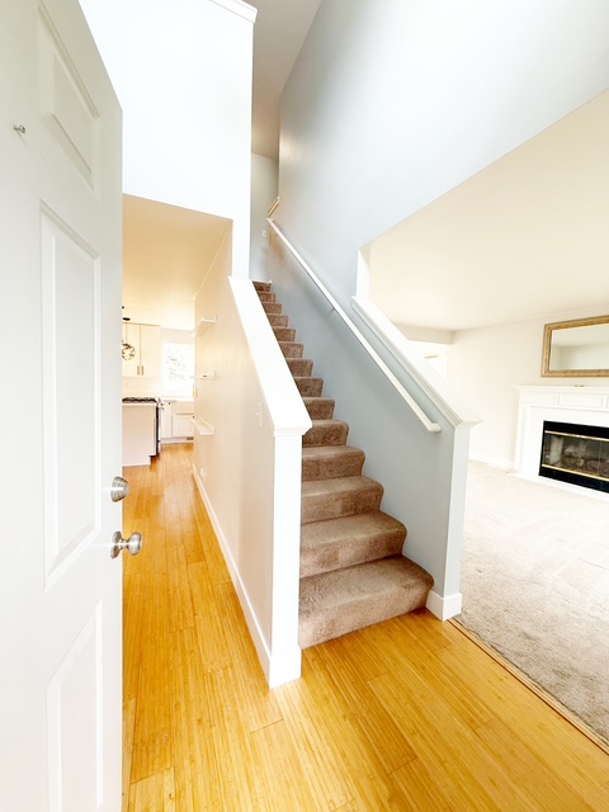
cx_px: 304
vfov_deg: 102.1
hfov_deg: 85.7
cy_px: 406
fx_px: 328
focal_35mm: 14
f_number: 2.2
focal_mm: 2.22
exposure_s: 1/120
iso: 200
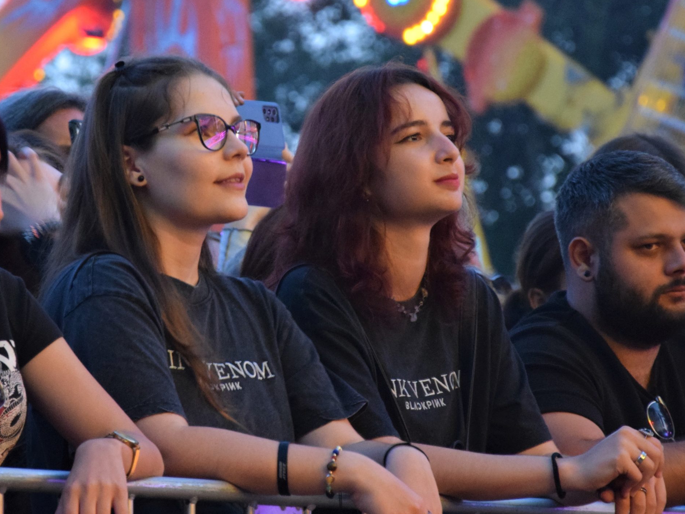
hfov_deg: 9.6
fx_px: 4070
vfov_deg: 7.2
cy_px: 307
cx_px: 341
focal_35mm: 206
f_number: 5.6
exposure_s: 1/50
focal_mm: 105
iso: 3200
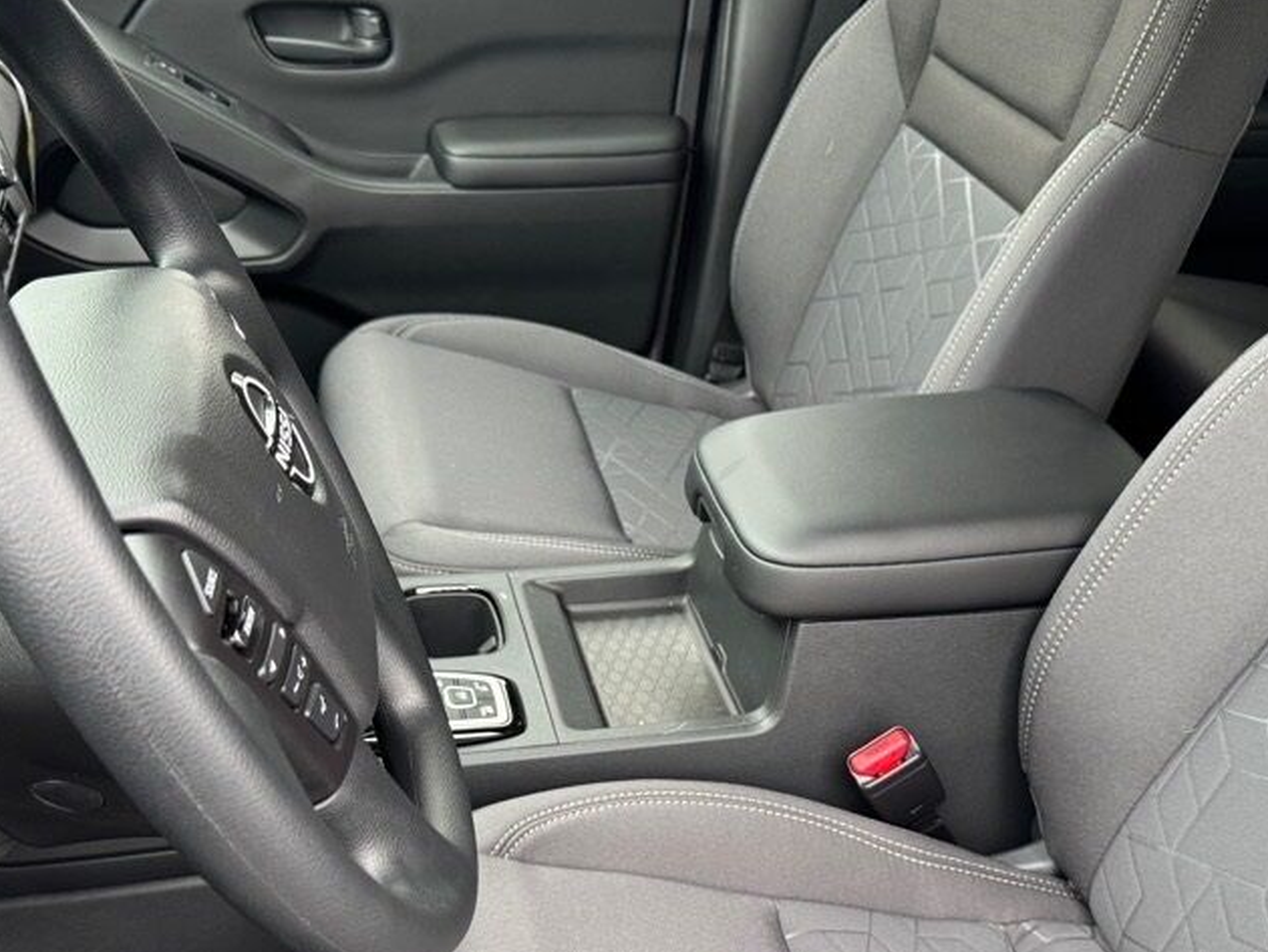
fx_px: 1429
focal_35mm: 39
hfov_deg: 47.8
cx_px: 664
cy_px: 725
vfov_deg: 35.9
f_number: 1.78
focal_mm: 6.76
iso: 200
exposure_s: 1/121
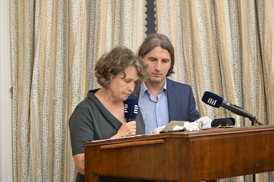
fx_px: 913
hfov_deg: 17.1
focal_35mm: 120
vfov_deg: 11.4
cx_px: 137
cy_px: 91
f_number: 5.6
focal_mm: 120
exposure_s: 1/250
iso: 3200
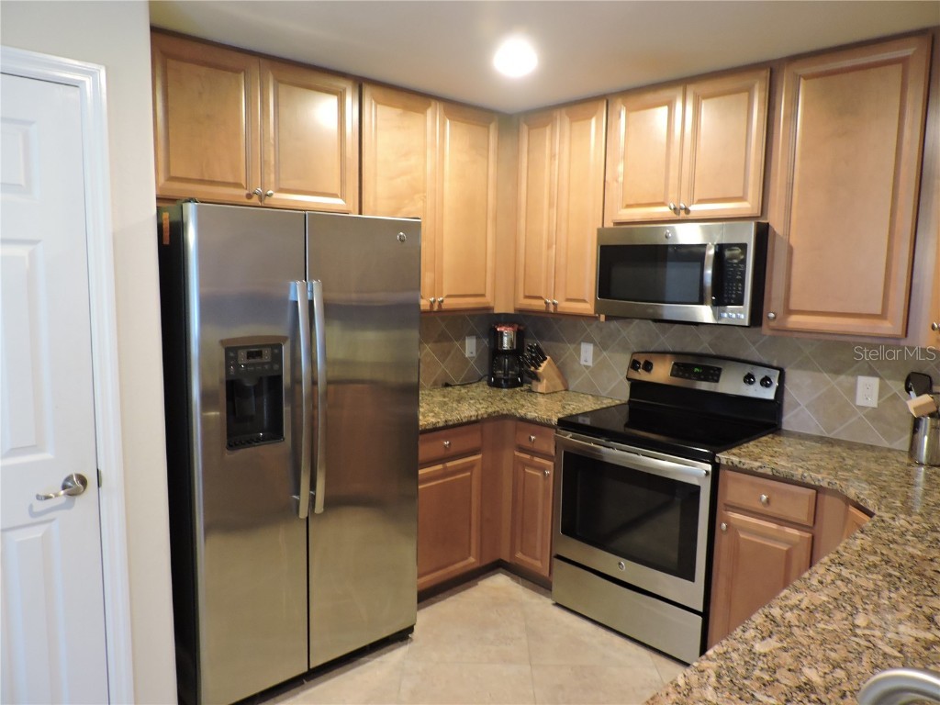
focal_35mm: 24
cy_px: 352
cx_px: 470
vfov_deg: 56.8
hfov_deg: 71.6
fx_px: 652
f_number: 3
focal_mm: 4.3
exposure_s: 1/13
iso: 400
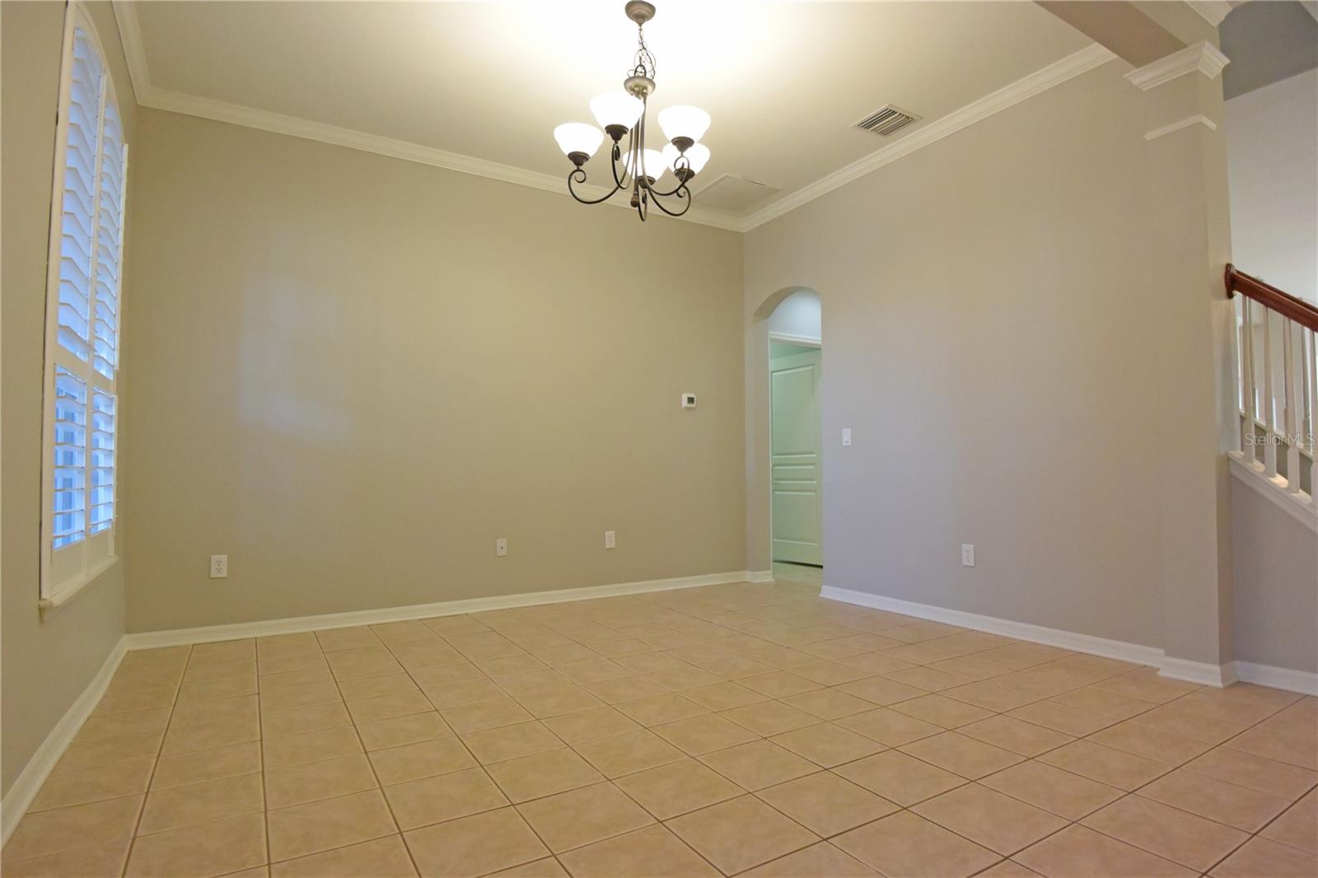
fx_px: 659
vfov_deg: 67.4
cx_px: 659
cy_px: 439
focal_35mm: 18
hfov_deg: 90.0
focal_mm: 6.7
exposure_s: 1/60
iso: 1100
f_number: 3.5
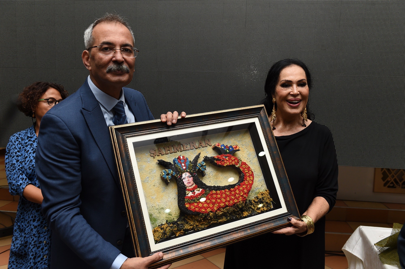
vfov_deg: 41.0
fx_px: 360
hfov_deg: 58.8
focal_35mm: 32
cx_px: 202
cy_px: 134
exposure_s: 1/160
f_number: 5.6
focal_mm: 32
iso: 1250
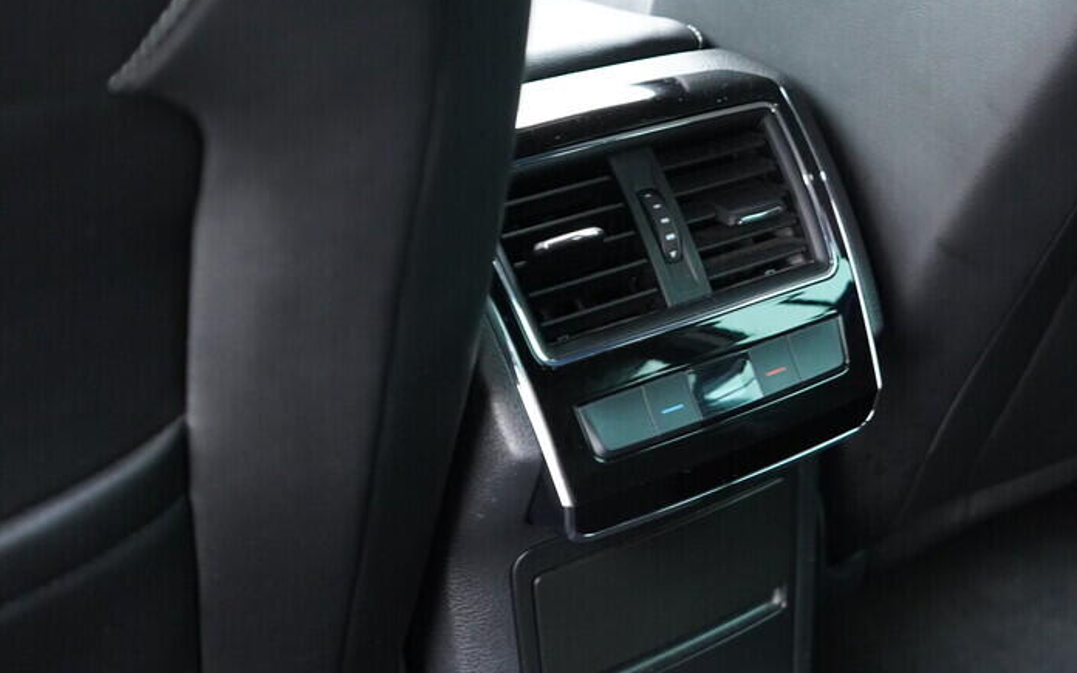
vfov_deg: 24.0
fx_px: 1585
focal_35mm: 54
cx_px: 715
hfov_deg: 37.1
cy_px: 323
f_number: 2.8
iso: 1600
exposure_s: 1/40
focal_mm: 24
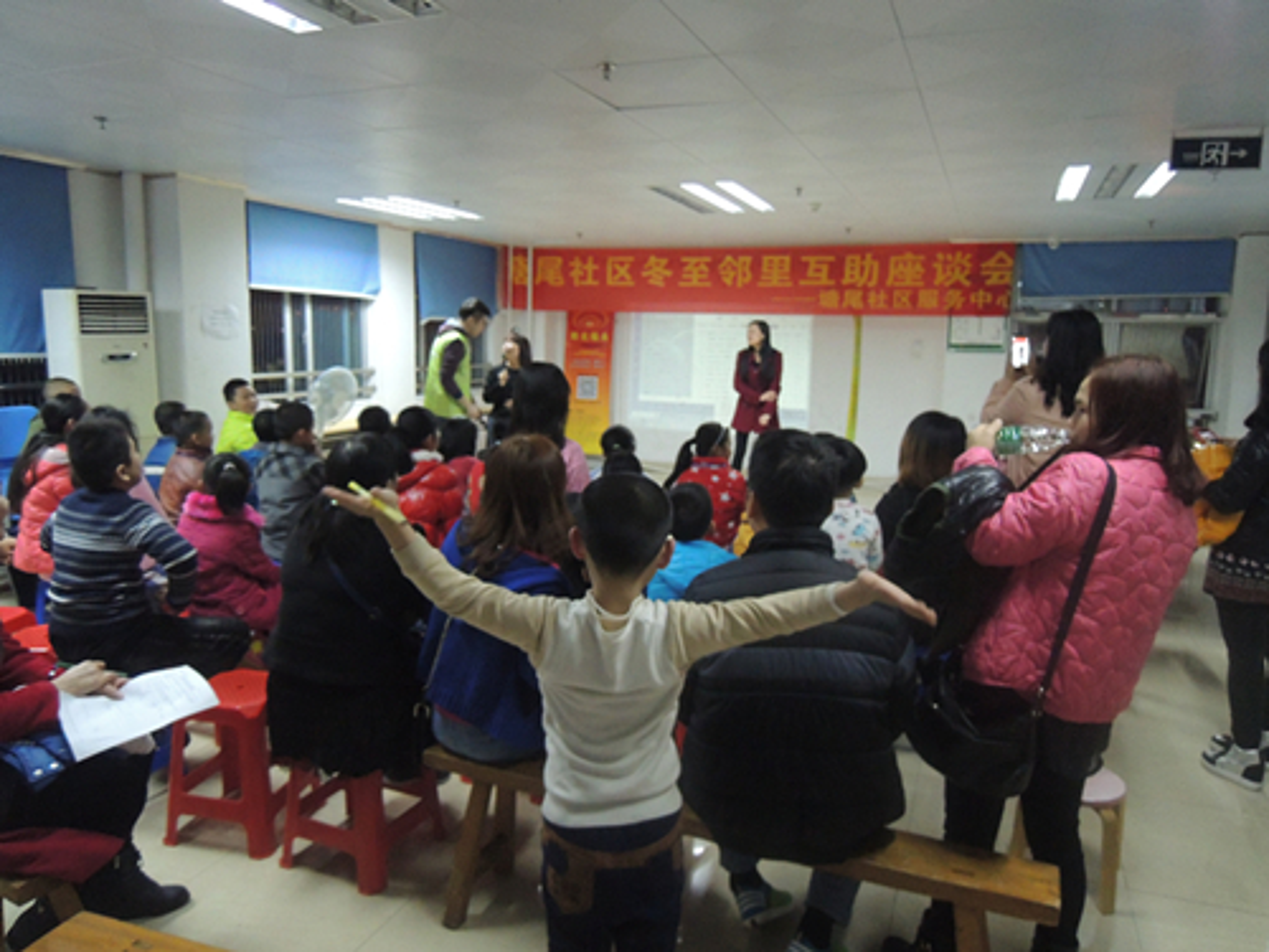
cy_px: 476
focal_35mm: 24
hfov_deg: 71.6
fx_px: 880
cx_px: 634
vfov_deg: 56.8
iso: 1000
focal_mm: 4.3
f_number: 1.8
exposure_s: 1/50
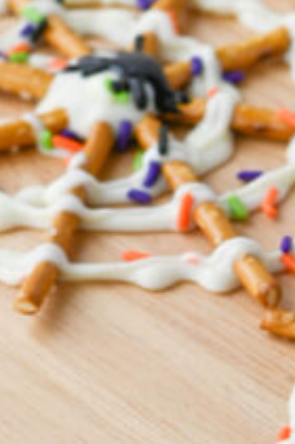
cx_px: 522
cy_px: 404
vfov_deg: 8.5
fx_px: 2996
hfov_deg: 5.6
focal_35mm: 243
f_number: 6.3
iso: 160
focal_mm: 50
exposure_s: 1/80
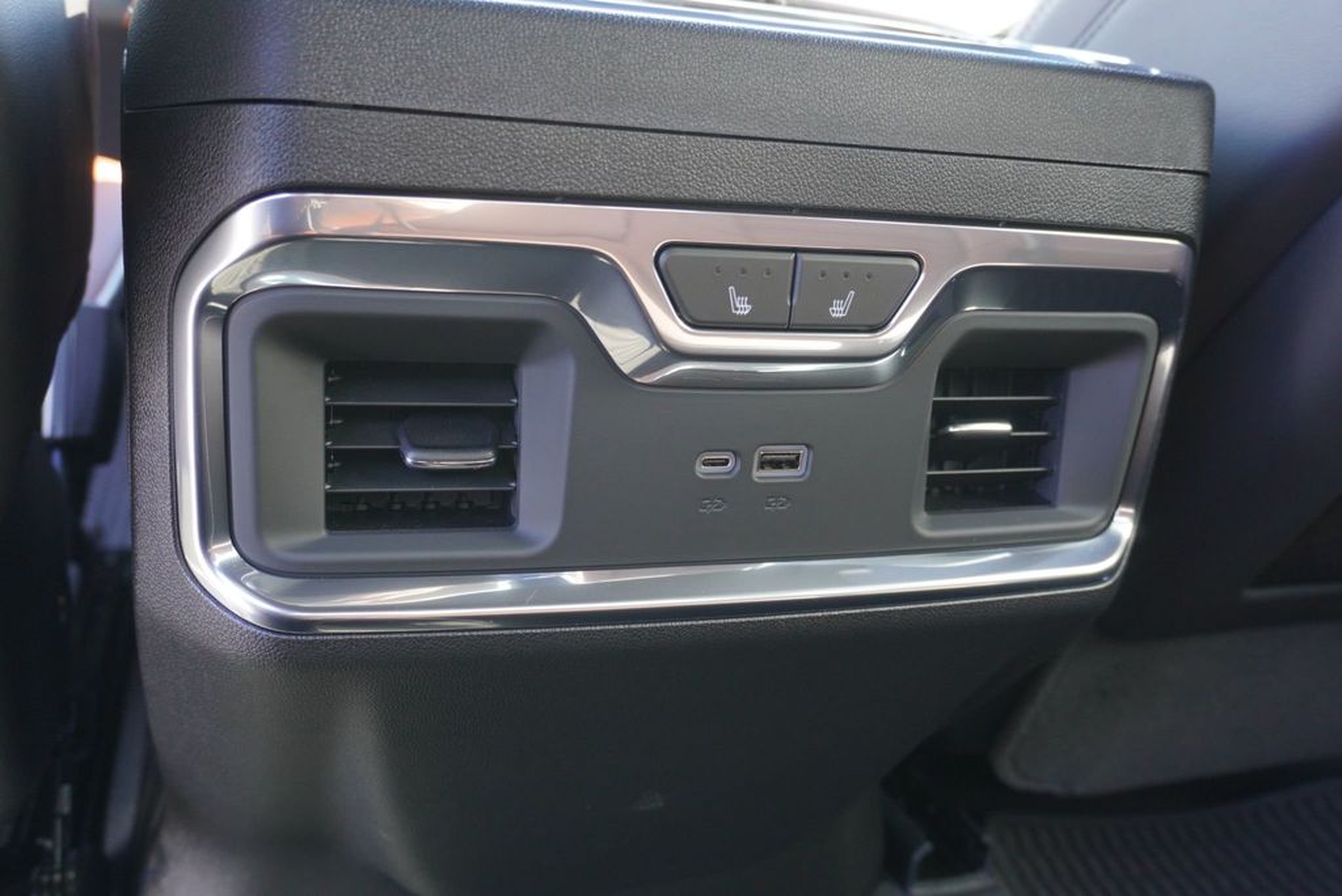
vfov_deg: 41.8
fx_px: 1175
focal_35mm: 32
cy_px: 448
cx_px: 671
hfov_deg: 59.5
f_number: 4
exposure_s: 1/60
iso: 800
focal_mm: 21
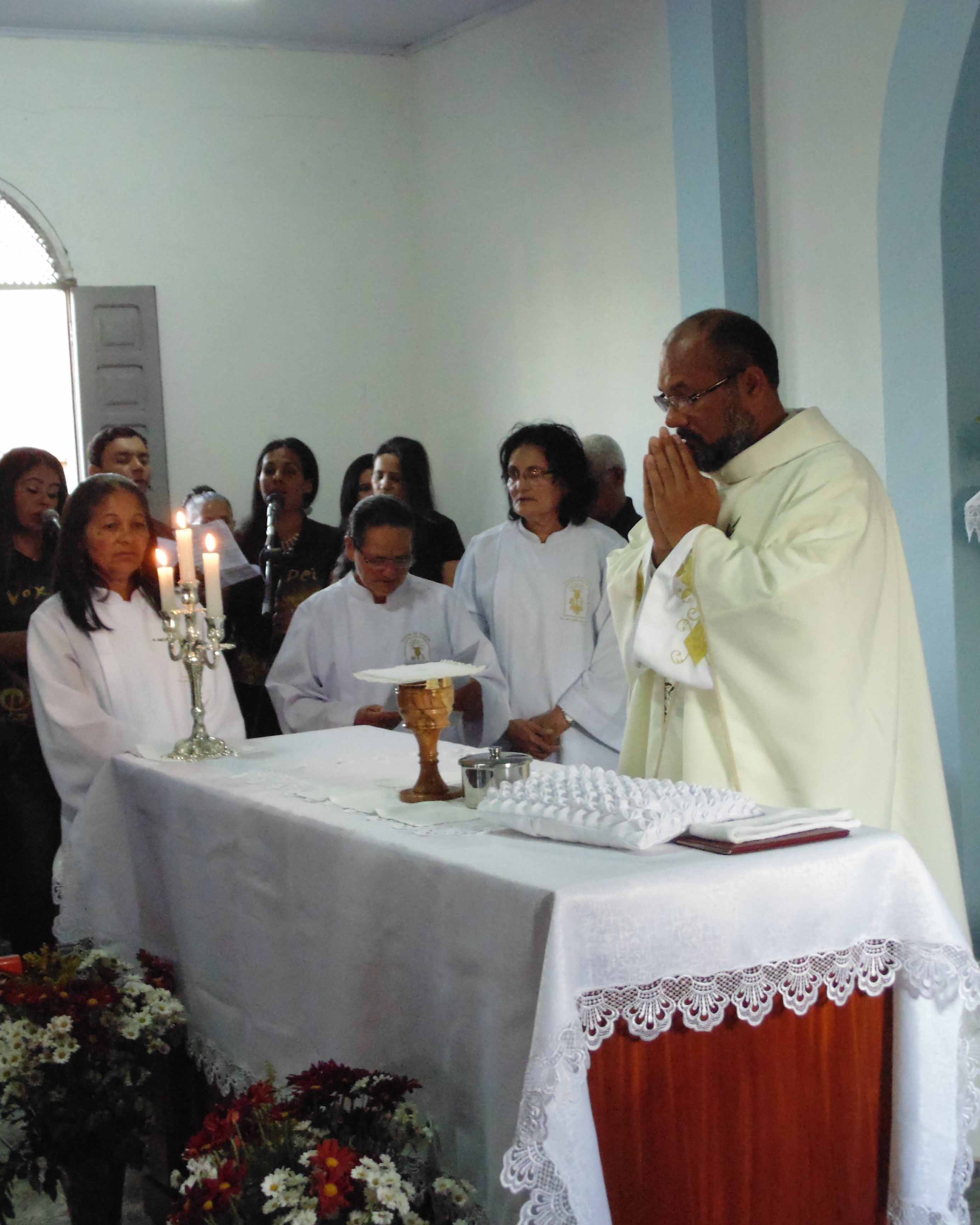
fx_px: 2030
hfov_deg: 27.1
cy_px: 612
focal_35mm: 56
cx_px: 505
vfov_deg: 33.6
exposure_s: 1/20
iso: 500
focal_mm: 7.7
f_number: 3.5
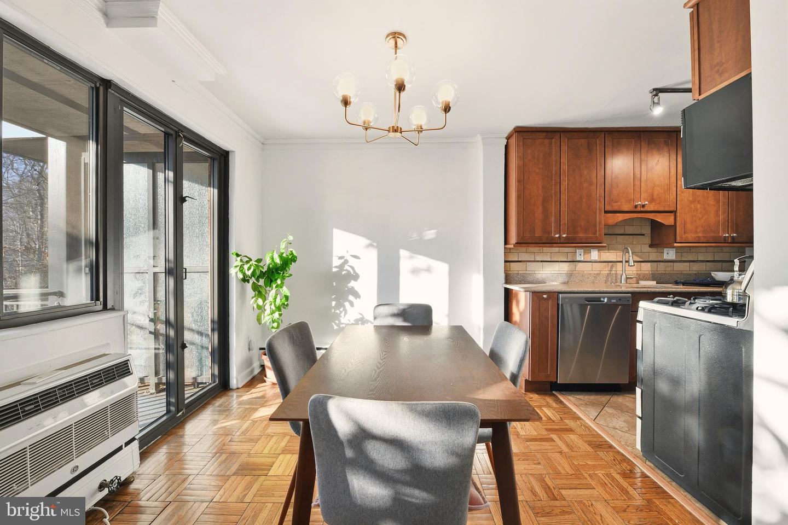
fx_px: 306
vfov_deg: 81.2
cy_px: 262
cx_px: 394
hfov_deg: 104.3
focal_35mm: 14
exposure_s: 1/125
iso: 250
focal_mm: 14
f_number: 10
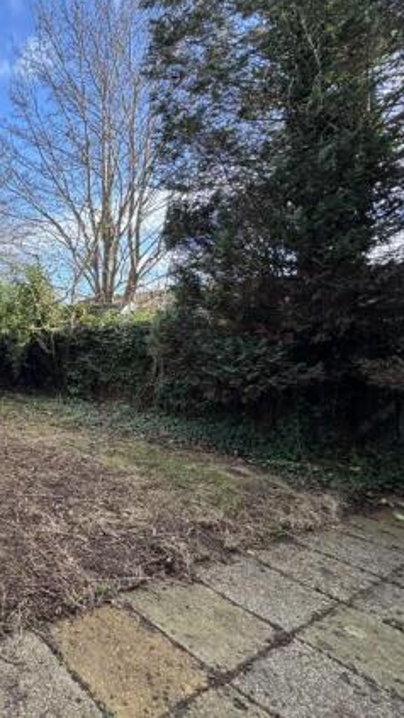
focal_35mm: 21
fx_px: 400
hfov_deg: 41.5
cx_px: -50
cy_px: 349
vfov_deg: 83.8
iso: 40
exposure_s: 1/235
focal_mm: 2.22
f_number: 2.2
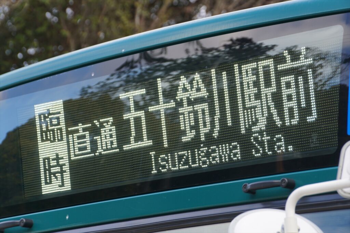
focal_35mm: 202
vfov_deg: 6.8
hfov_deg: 10.2
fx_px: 1970
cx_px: 175
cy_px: 116
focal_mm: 135
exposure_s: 1/40
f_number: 8
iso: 100
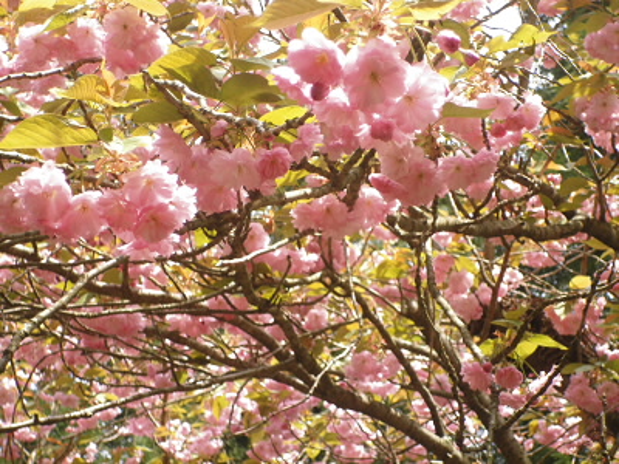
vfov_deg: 13.7
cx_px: 310
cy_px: 232
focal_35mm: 108
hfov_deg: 18.2
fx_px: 1931
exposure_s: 1/125
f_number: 5.9
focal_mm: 19.6
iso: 125
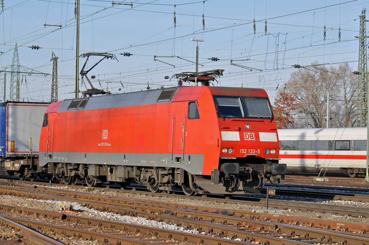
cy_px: 122
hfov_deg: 19.3
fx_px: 1085
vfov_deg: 12.9
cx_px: 183
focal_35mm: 106
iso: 250
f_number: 7.1
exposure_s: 1/800
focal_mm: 70
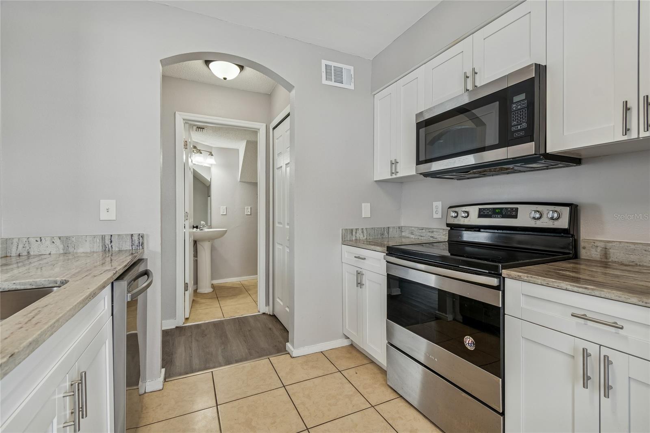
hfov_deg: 100.4
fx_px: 271
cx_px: 325
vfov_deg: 77.3
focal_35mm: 15
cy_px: 216
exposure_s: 1/8
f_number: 7.1
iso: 100
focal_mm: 10
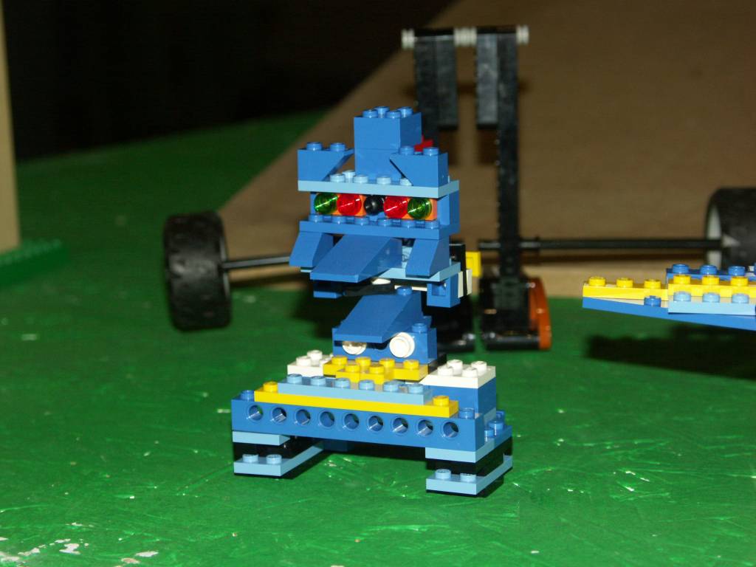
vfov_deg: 13.7
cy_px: 284
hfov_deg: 18.2
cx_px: 378
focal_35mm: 108
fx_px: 2359
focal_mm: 27.5
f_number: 3.5
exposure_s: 1/100
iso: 200
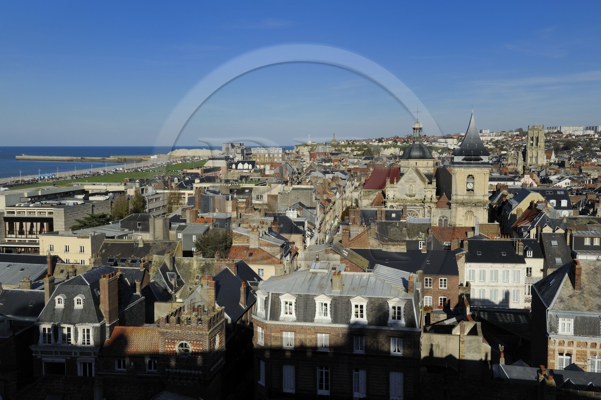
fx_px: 634
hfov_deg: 50.7
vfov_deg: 35.0
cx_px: 300
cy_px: 200
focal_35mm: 38
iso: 200
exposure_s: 1/125
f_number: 22
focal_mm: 38
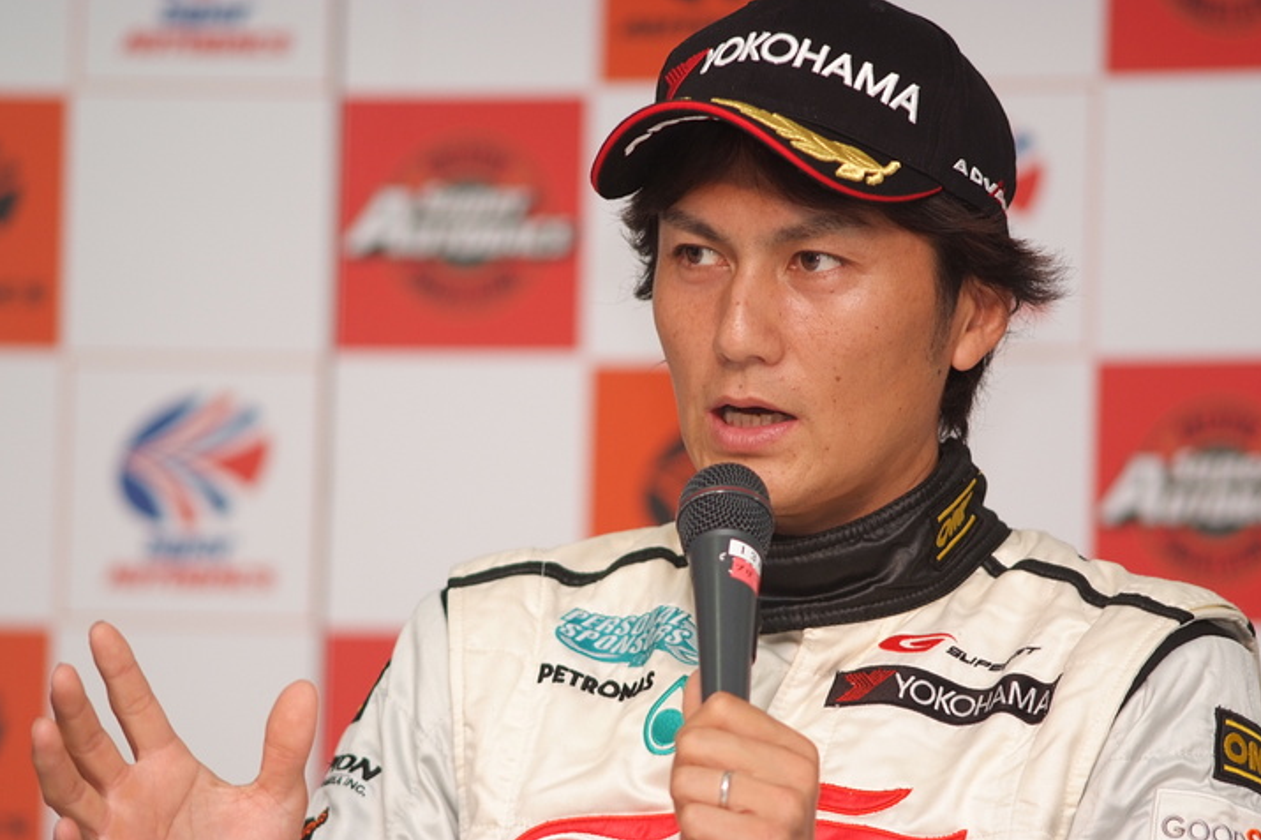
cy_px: 422
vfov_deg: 5.0
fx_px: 9523
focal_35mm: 272
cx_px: 631
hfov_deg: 7.6
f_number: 2.8
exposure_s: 1/250
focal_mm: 180
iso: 400
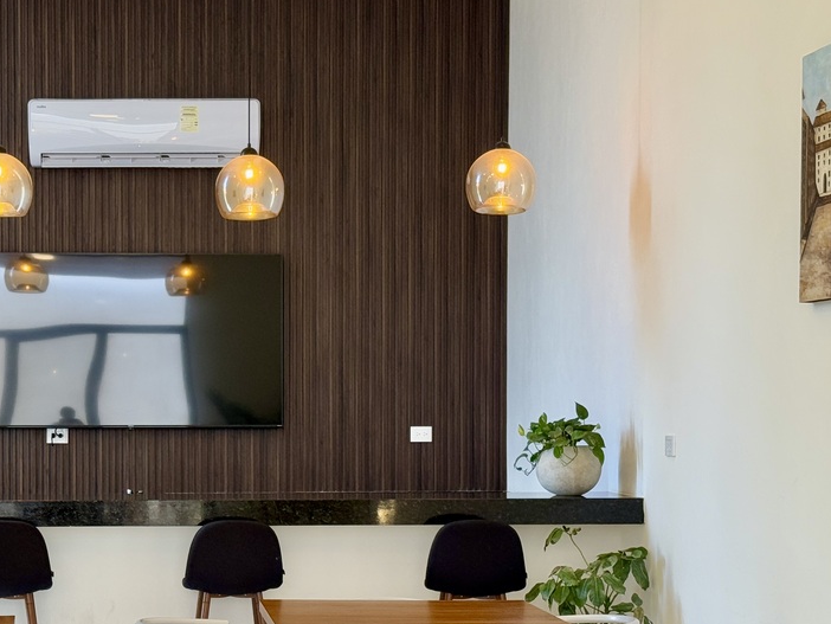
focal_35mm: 82
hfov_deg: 23.5
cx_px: 161
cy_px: 426
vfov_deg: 17.9
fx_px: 1969
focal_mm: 6.76
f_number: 1.78
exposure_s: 1/120
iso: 125
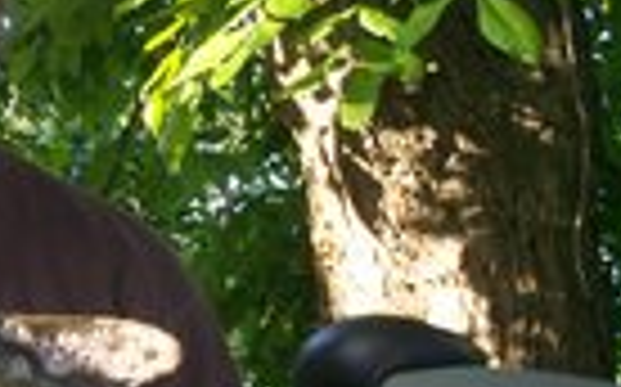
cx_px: -218
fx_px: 1860
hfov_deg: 17.6
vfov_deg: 11.9
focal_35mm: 110
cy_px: 209
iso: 140
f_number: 4.5
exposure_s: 1/60
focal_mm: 6
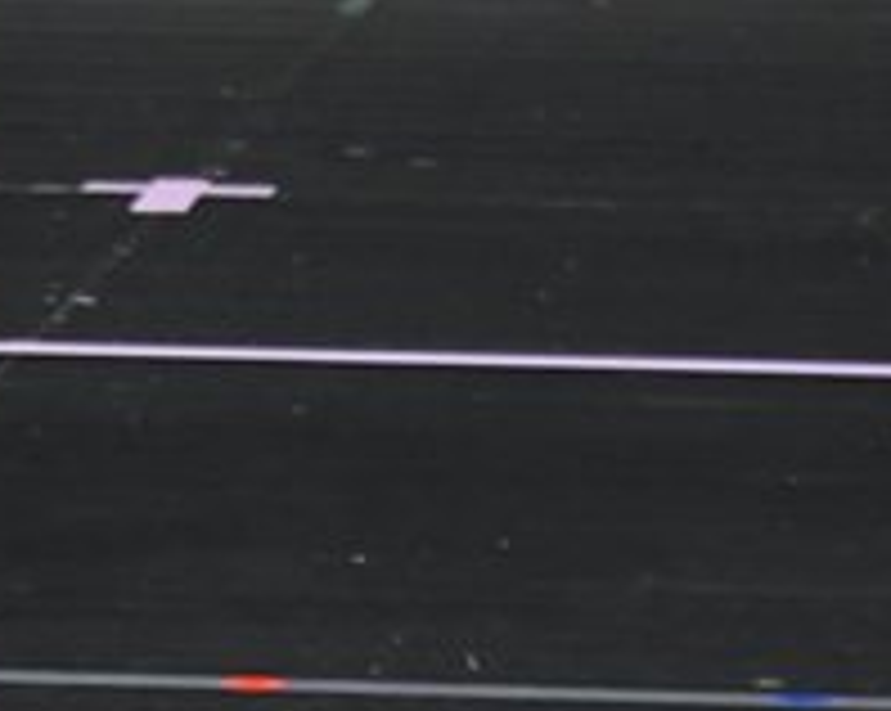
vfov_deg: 1.1
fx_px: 36329
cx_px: -484
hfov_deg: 1.4
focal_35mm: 1379
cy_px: -72
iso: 4000
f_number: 5.6
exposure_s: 1/400
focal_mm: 250
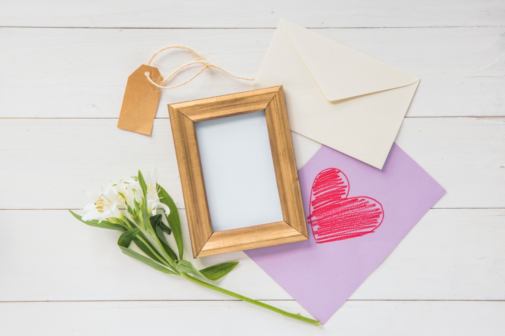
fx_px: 841
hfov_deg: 33.4
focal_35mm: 60
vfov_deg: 22.6
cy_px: 168
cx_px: 252
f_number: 5.6
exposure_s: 1/125
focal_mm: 60
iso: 250
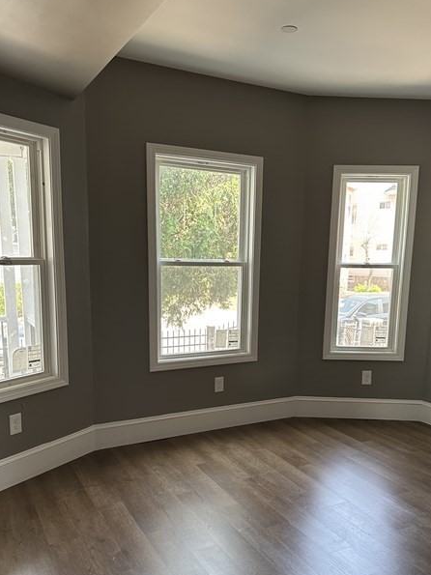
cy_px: 342
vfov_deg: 57.9
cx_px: 244
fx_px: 515
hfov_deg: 45.3
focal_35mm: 31
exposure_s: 1/120
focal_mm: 6.86
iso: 200
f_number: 1.78
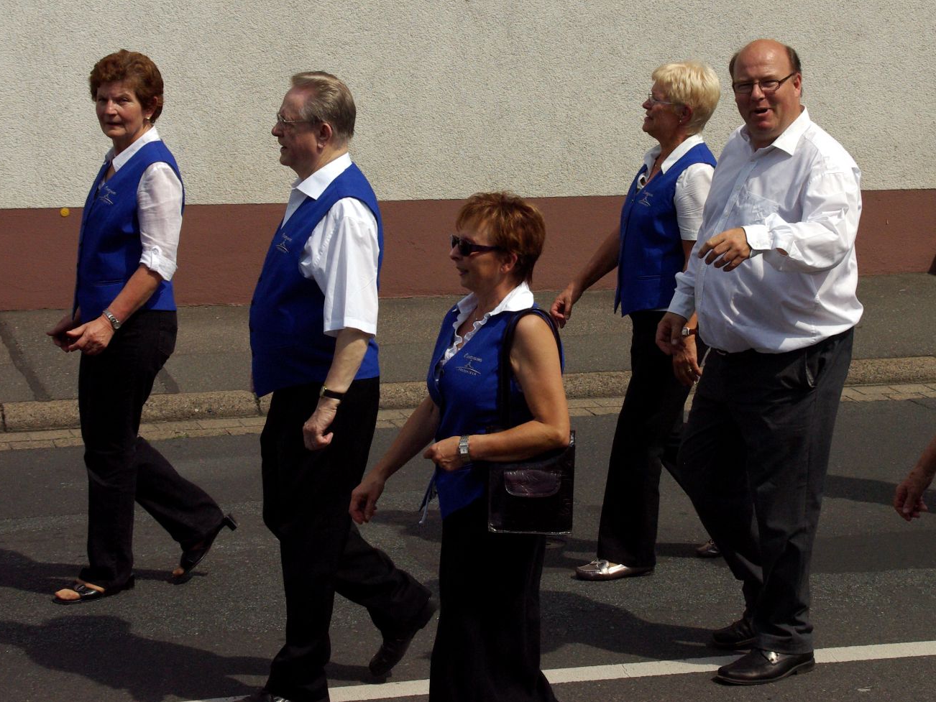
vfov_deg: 13.6
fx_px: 2948
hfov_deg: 18.0
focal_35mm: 109
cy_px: 215
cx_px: 499
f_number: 8
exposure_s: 1/2000
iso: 400
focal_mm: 48
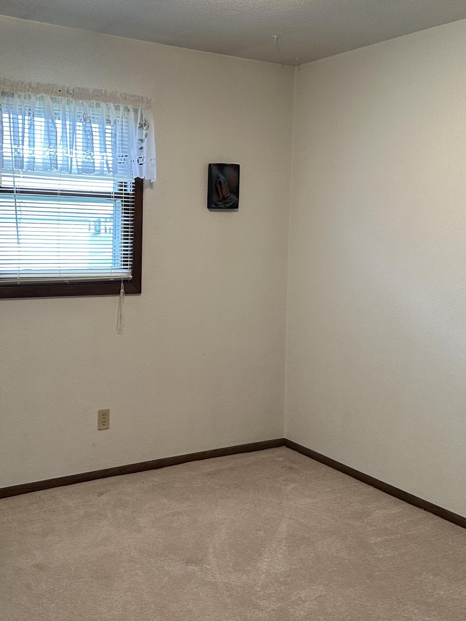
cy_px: 254
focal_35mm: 38
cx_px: 155
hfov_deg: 37.3
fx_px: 682
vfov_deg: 48.7
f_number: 1.78
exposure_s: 1/60
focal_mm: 6.86
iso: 250
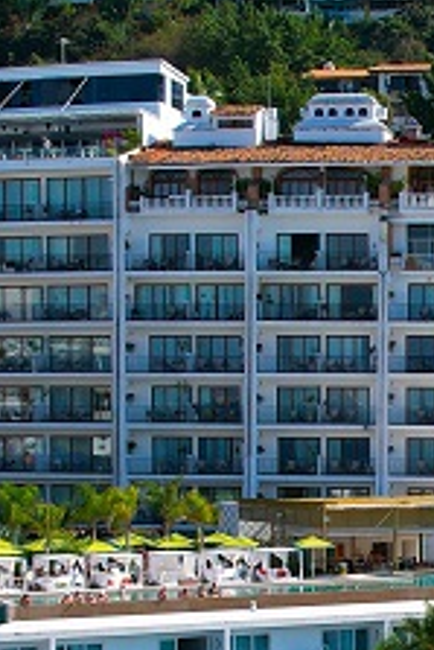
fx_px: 1336
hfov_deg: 16.9
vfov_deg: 25.8
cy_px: 662
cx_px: 629
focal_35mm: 74
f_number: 2.8
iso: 100
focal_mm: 8.38
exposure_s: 1/2000
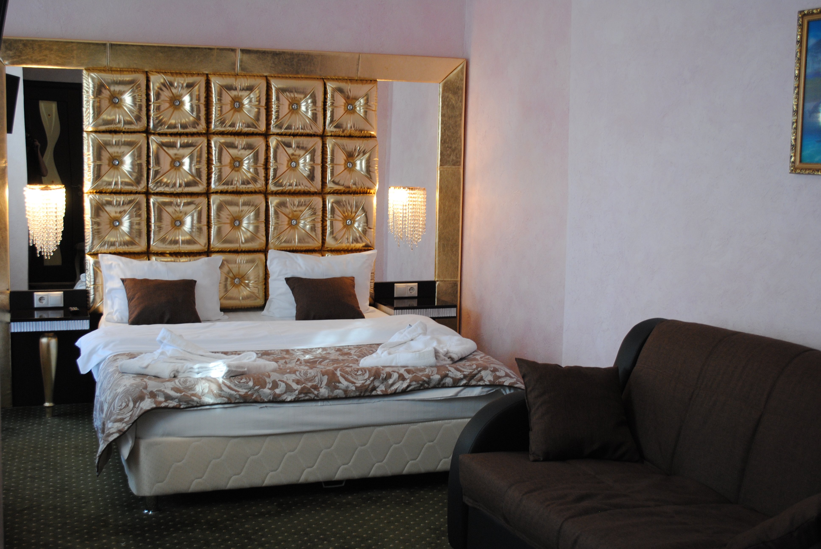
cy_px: 274
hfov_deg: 43.6
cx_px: 410
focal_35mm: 45
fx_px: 1027
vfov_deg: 29.9
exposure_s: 1/25
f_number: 4.5
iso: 400
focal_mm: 30
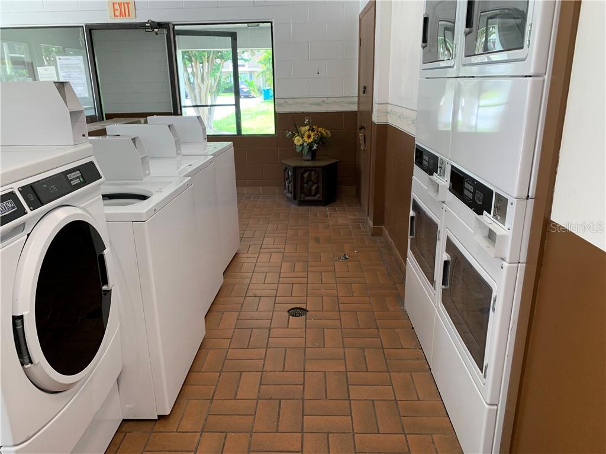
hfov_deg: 67.3
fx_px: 455
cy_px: 227
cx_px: 303
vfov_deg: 53.1
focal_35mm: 26
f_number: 1.8
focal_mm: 4.25
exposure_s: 1/60
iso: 50
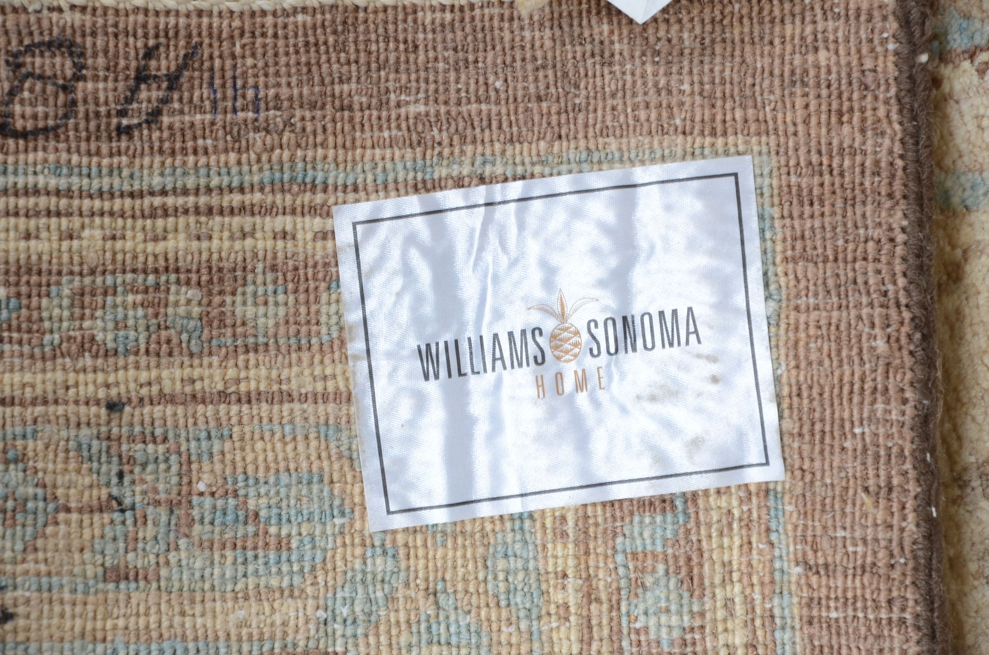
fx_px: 4318
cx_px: 494
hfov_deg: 13.1
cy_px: 328
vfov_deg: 8.7
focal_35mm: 158
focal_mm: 105
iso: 160
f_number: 7.1
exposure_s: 1/60
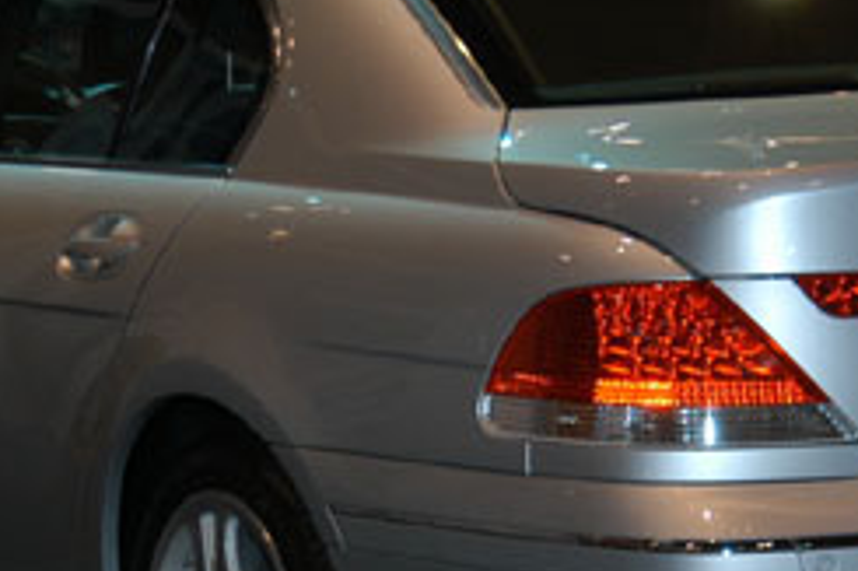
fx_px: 3954
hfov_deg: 12.4
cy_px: 368
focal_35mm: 166
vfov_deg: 8.3
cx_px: 611
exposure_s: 1/60
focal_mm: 40
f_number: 5
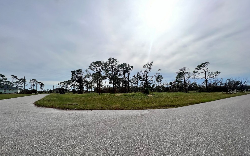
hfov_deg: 105.3
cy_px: 91
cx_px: 125
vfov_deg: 78.0
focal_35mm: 14
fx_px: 95
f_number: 1.8
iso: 32
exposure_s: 1/2660
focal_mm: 1.57
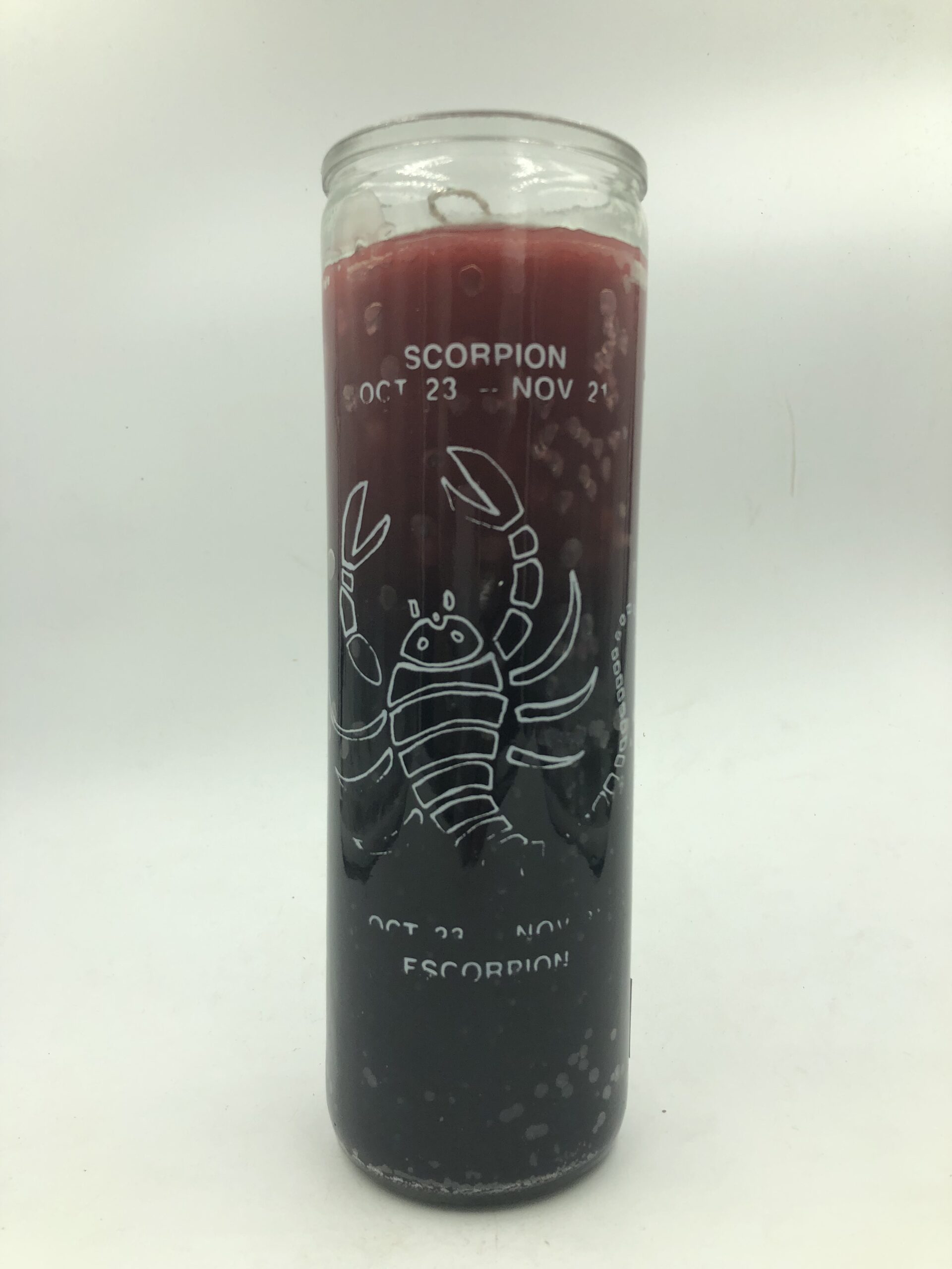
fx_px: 1027
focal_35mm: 28
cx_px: 476
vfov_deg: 63.4
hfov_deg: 49.7
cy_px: 634
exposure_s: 1/899
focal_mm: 4
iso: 20
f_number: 1.8
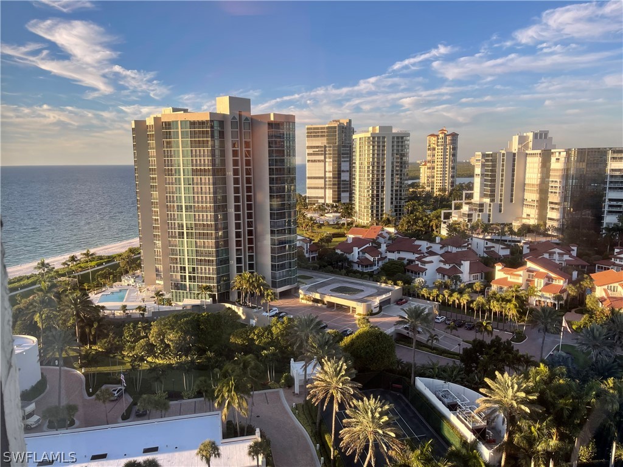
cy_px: 234
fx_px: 468
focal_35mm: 26
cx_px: 312
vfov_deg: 53.1
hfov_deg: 67.3
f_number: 1.6
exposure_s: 1/267
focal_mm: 5.1
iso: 32
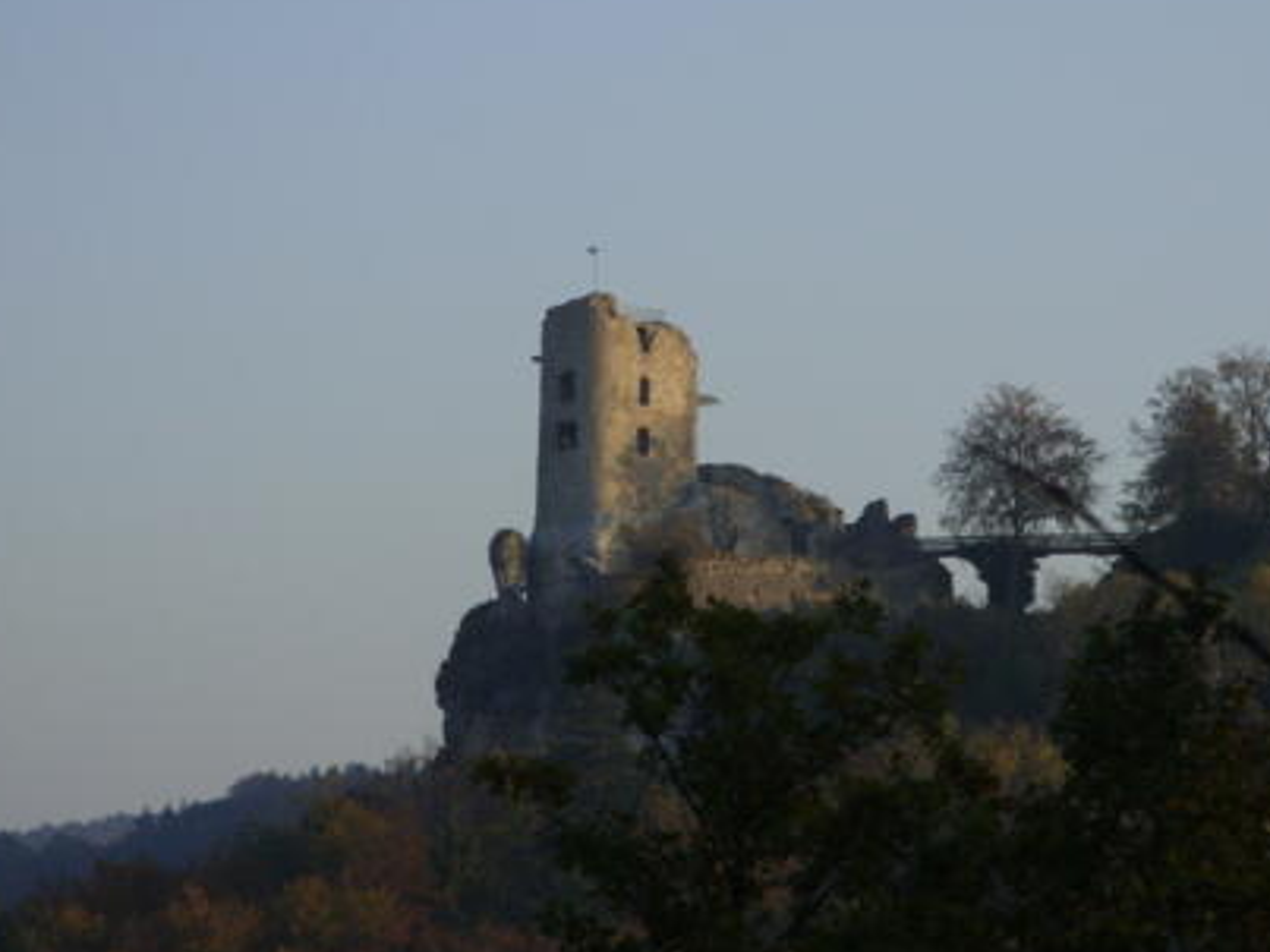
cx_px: 730
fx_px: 8656
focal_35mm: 236
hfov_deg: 8.4
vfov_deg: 6.3
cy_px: 520
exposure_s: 1/309
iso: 50
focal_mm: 26.9
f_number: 4.3
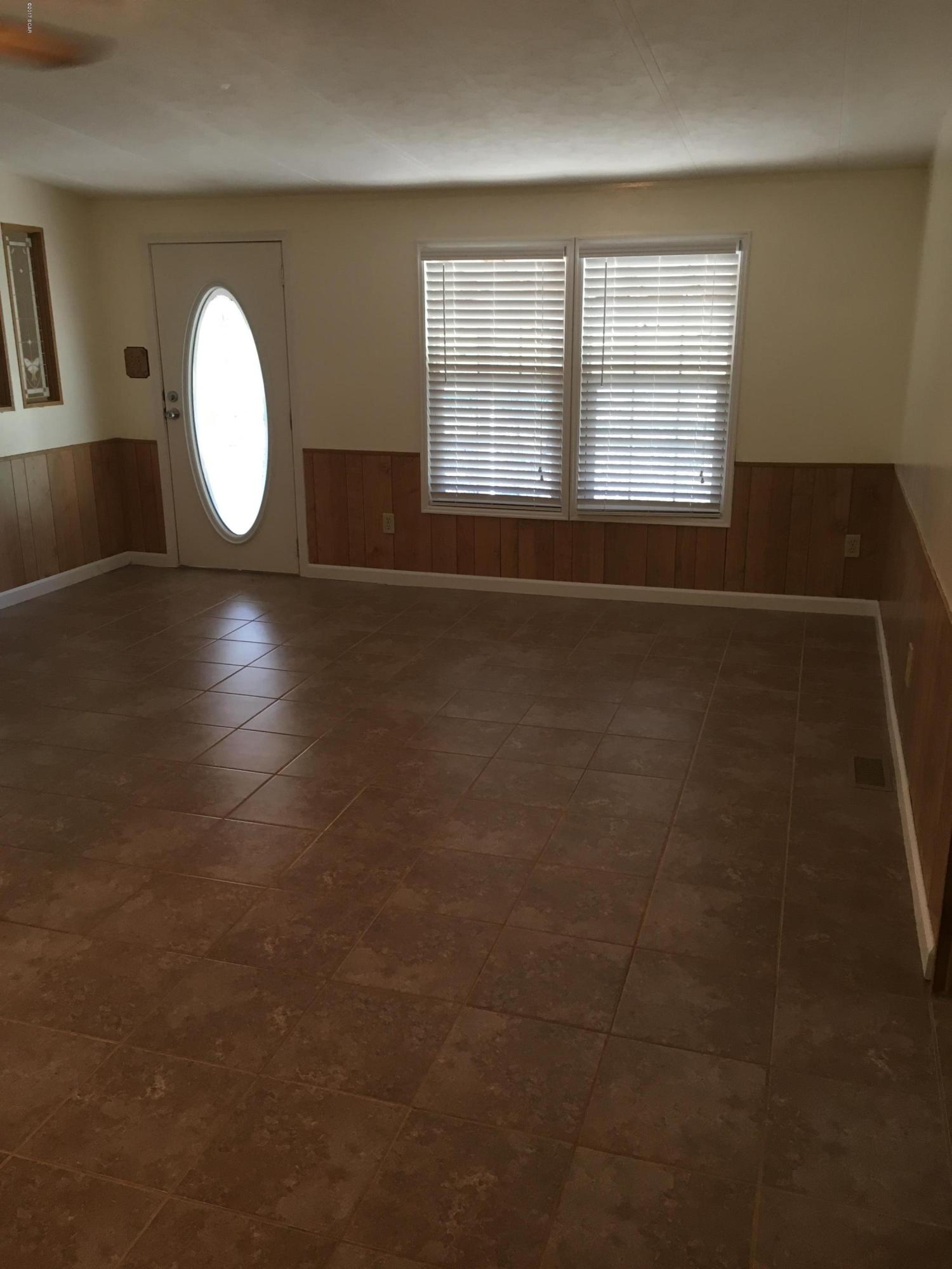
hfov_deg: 48.2
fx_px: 1063
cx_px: 476
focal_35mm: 29
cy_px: 634
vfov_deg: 61.7
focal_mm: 4.15
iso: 64
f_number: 2.2
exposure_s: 1/30
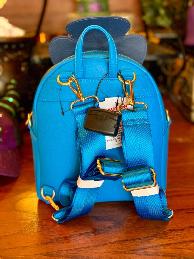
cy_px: 130
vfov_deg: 36.8
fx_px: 389
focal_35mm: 52
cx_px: 97
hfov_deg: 28.0
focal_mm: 6
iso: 200
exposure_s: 1/60
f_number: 2.4
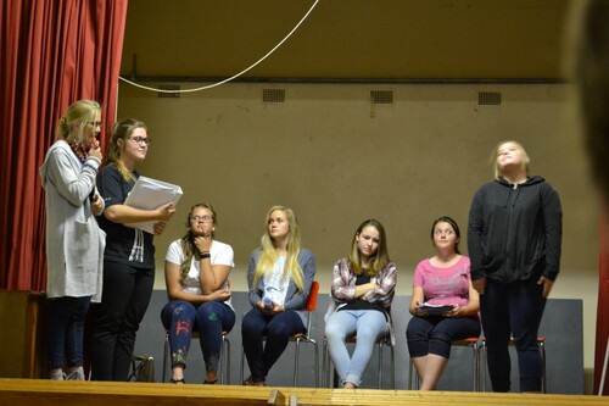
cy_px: 203
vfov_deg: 16.5
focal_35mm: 82
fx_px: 1395
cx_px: 304
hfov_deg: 24.6
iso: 2500
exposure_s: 1/15
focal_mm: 55
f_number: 5.6
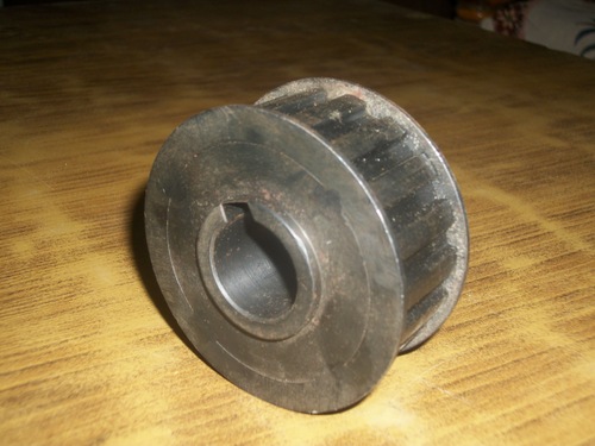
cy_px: 223
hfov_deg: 38.2
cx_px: 298
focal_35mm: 50
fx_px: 859
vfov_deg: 29.1
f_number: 3.6
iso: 80
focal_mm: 8.8
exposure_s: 1/80
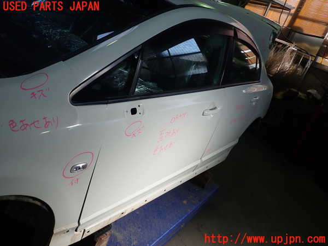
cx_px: 164
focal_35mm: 30
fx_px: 284
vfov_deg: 46.8
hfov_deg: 60.0
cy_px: 123
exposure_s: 1/200
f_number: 2.3
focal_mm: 5.5
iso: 100
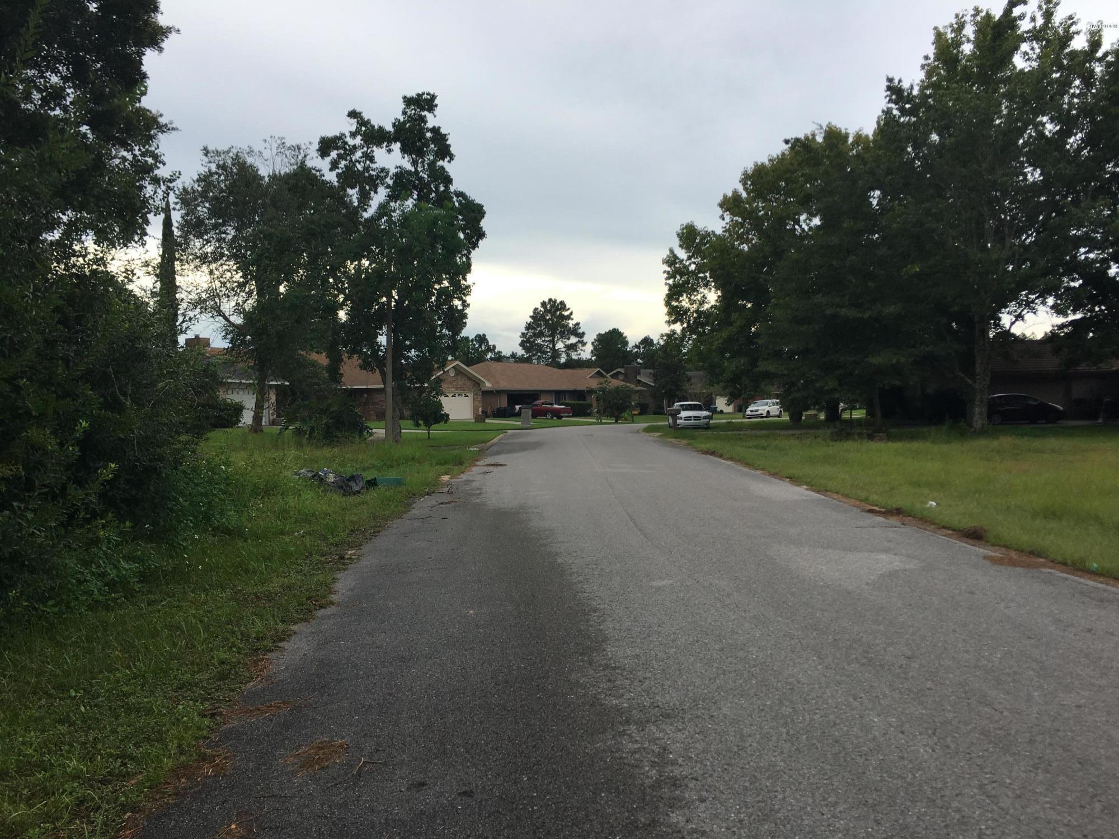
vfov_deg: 48.2
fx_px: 937
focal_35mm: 29
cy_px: 420
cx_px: 560
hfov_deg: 61.7
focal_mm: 4.15
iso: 25
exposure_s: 1/884
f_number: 2.2
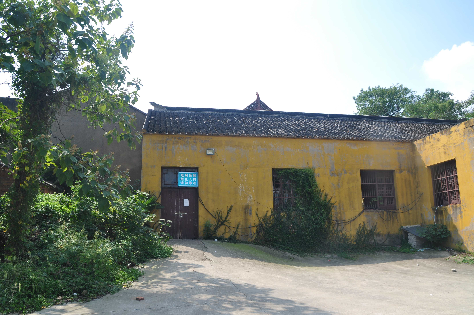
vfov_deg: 47.8
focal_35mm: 27
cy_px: 158
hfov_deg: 67.4
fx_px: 355
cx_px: 237
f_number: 9
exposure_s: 1/160
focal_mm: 18
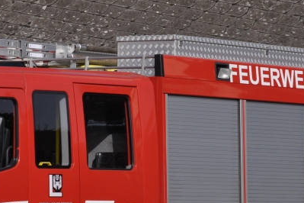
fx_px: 2001
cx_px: 53
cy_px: 196
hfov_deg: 8.7
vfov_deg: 5.8
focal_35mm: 237
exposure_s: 1/1600
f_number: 10
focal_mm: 70
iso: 500
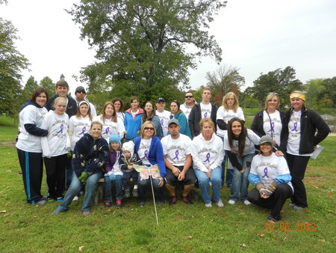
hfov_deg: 69.4
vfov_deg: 54.9
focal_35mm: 25
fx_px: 243
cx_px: 168
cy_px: 126
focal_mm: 4.5
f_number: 3.5
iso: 160
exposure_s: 1/400
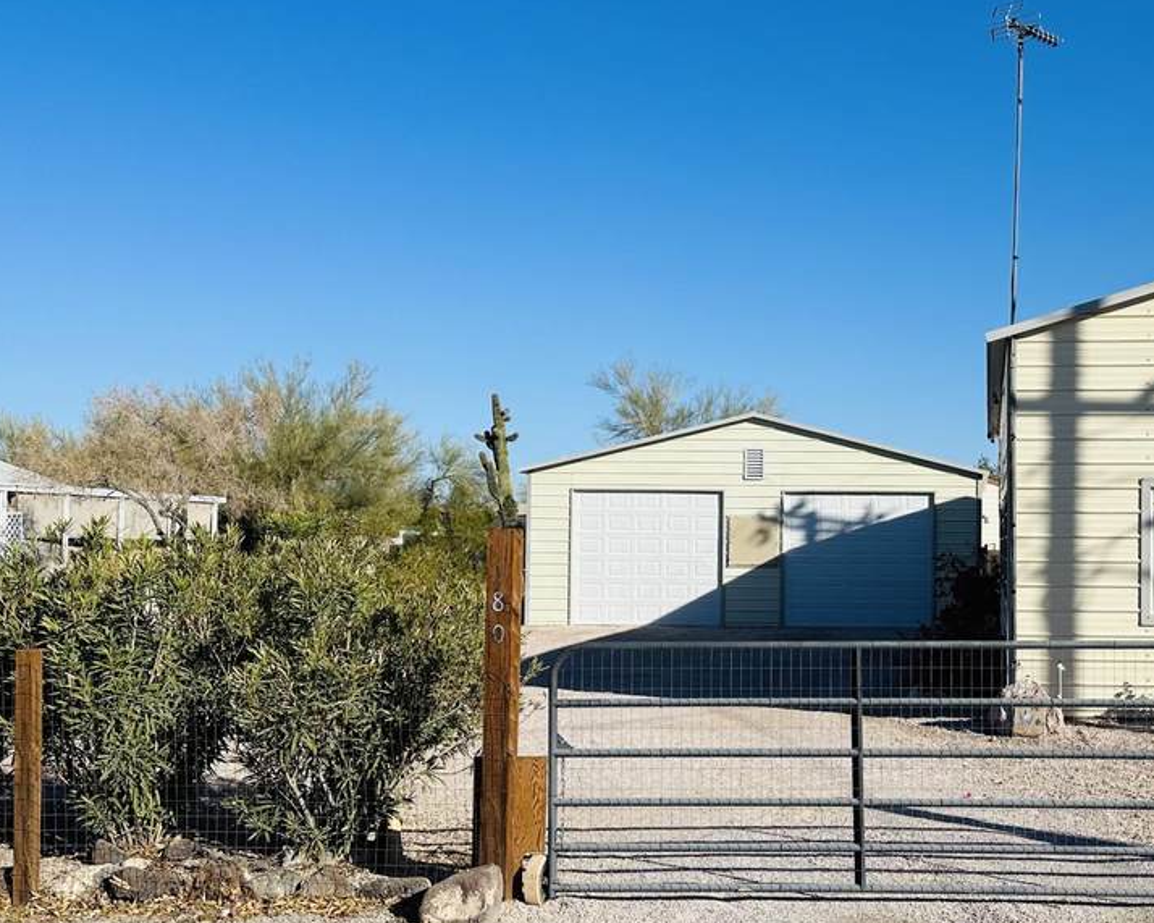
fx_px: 1434
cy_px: 501
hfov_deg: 41.9
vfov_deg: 35.6
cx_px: 920
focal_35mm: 42
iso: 80
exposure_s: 1/7576
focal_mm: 6.86
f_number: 1.78
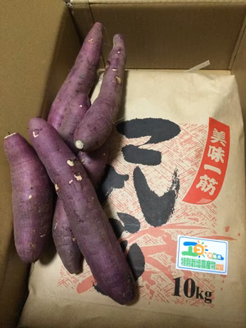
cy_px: 164
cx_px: 123
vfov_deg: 58.4
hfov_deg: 45.4
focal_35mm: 31
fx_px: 294
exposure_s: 1/17
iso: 200
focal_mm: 3.3
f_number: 2.4
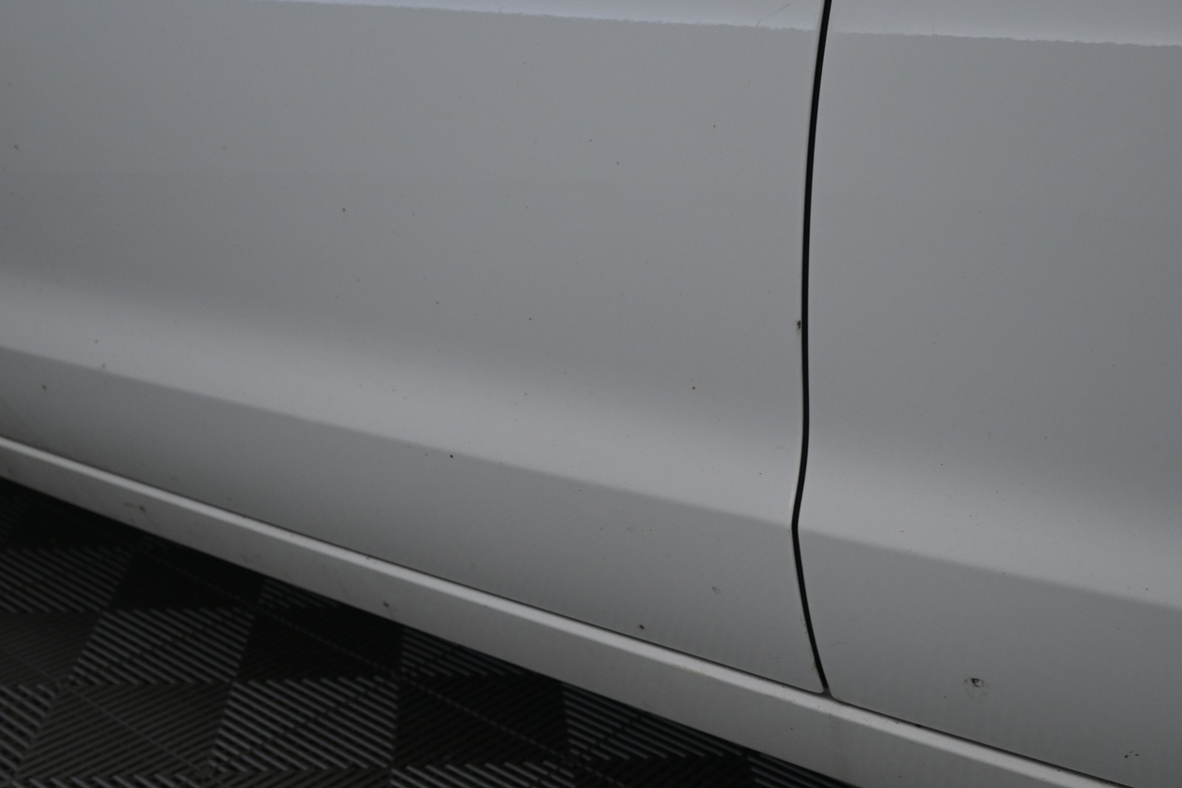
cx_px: 647
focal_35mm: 41
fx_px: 1357
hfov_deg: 47.0
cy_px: 465
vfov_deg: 32.3
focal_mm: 21.5
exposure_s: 1/50
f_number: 4
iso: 320
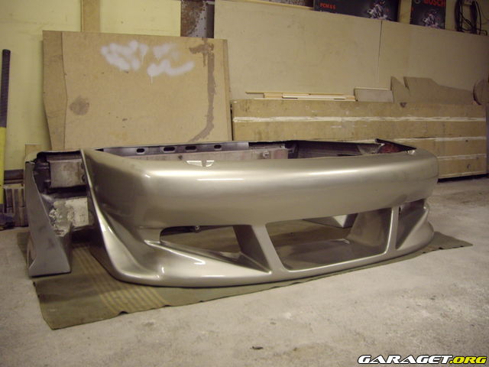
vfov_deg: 37.7
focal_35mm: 38
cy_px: 184
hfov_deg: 49.0
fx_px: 537
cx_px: 244
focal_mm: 6.2
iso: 200
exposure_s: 1/20
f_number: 2.7
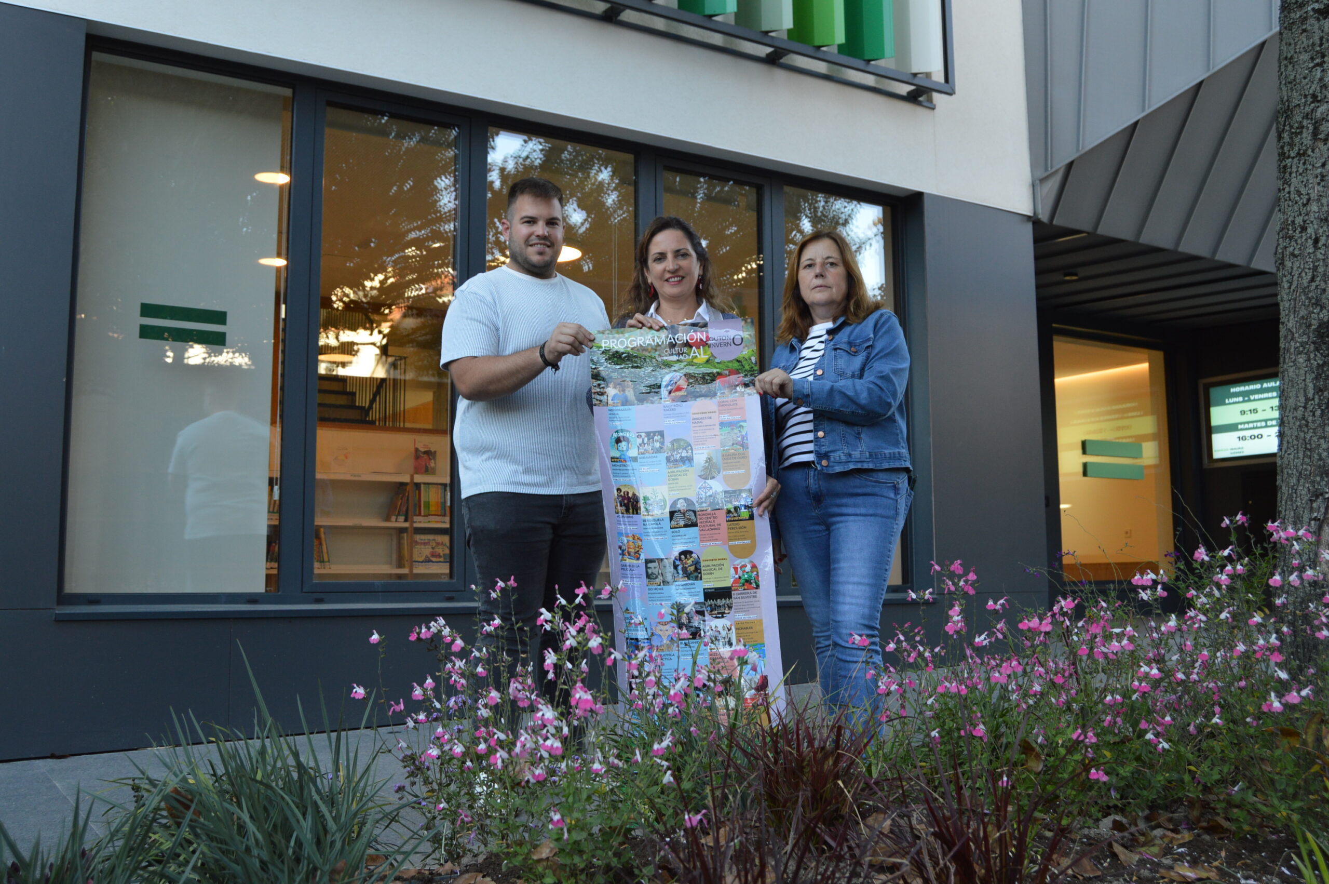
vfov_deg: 39.9
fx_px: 1217
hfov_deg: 57.3
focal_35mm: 33
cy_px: 442
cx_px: 664
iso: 400
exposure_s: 1/100
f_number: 5
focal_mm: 22
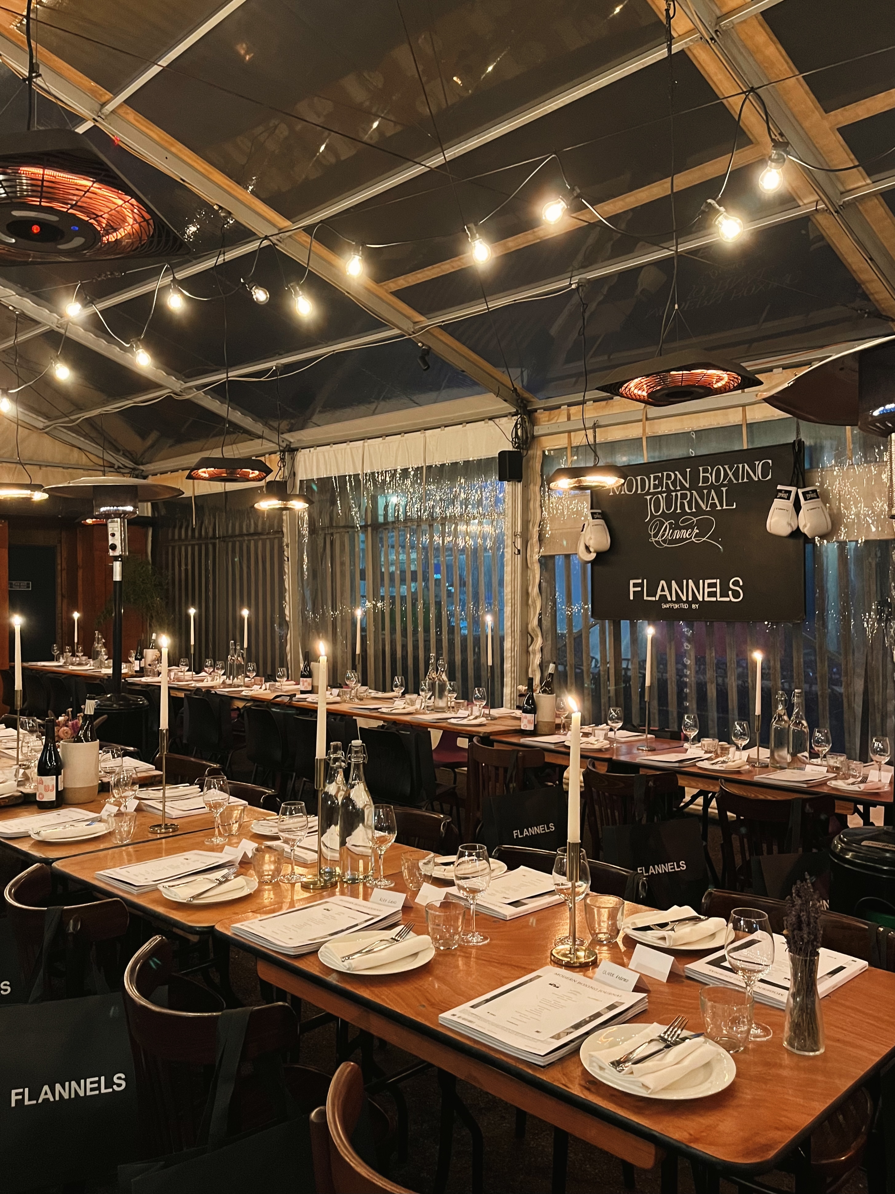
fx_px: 896
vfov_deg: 67.3
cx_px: 448
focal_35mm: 26
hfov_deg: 53.1
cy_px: 597
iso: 500
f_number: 1.6
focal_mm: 5.1
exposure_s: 1/33
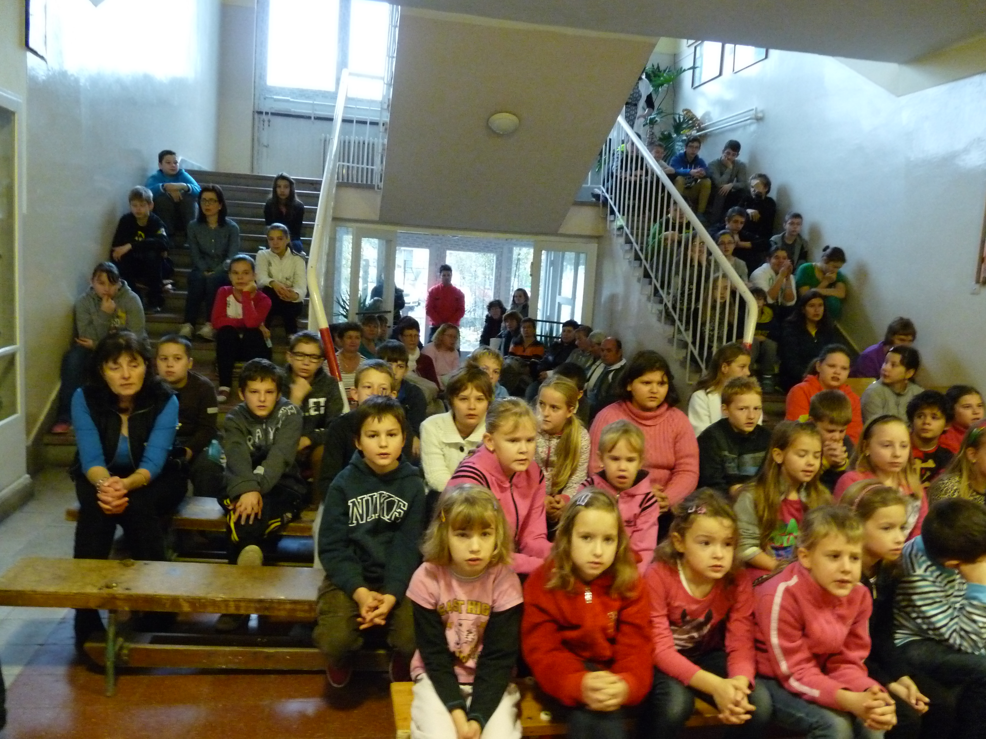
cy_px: 370
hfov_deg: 65.3
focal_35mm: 27
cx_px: 493
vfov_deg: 51.4
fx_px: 769
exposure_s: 1/10
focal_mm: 4.8
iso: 800
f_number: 2.8
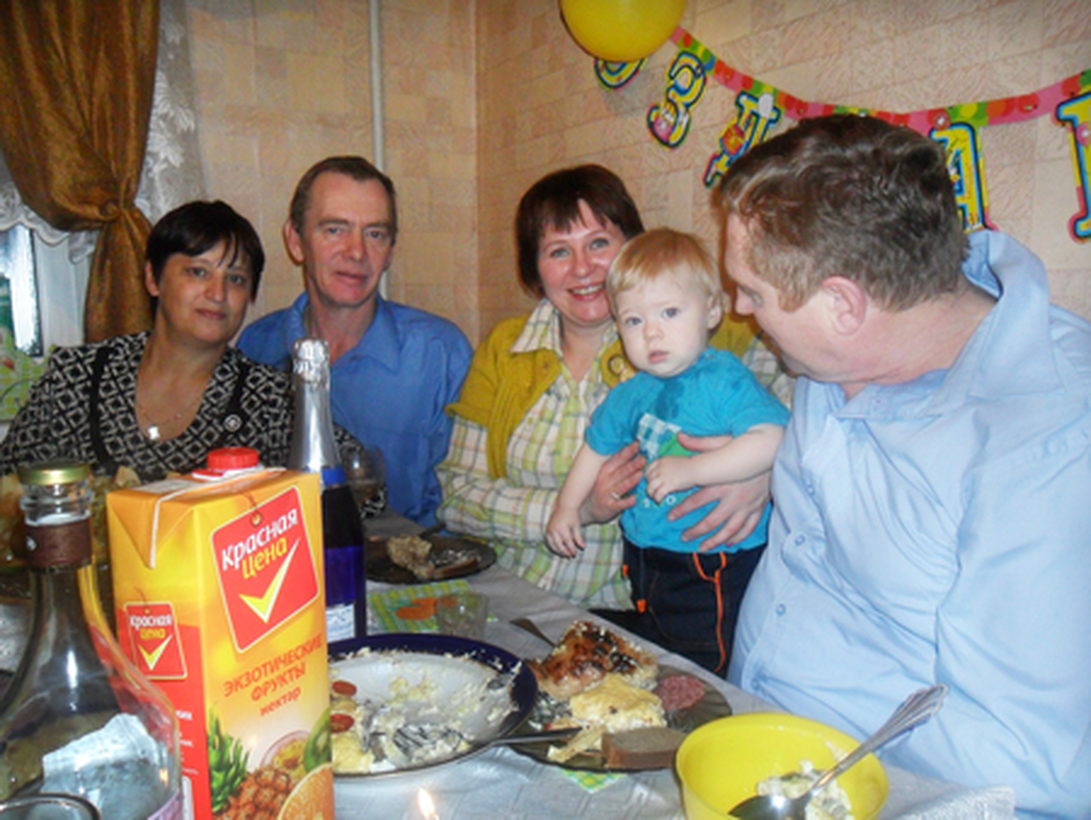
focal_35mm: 27
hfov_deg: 65.3
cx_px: 546
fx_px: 851
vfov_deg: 51.4
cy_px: 410
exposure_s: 1/45
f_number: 3.5
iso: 200
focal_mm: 4.9
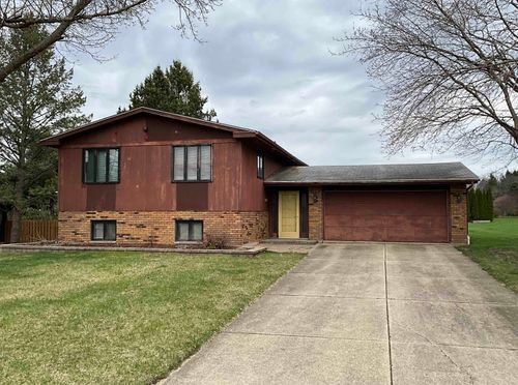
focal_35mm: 29
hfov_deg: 61.8
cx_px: 259
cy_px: 192
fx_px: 433
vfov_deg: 48.0
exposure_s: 1/1279
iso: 25
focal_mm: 3
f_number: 1.8
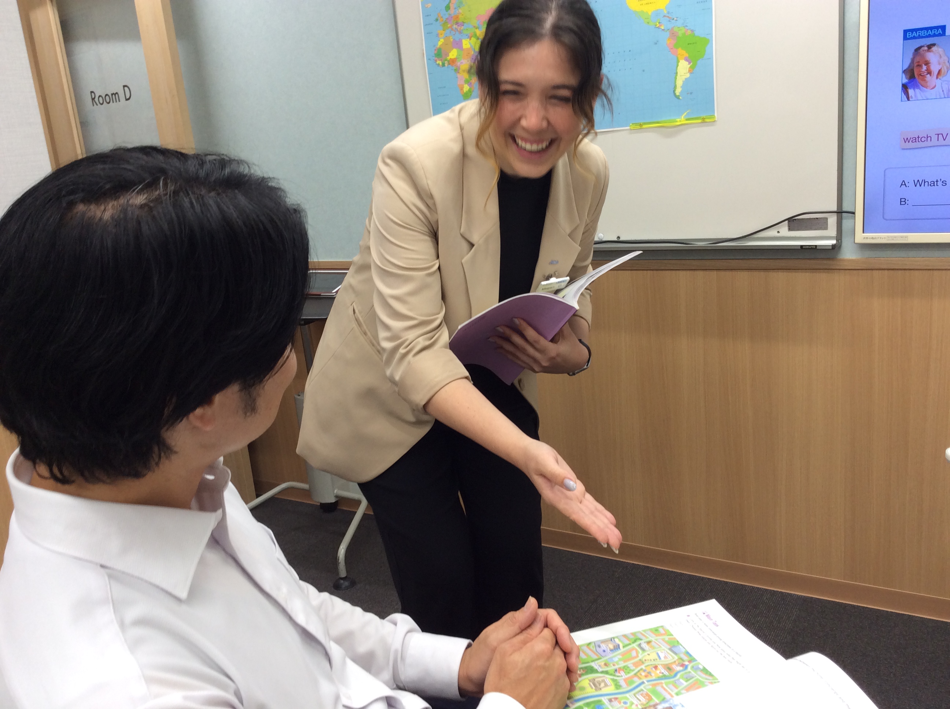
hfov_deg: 56.9
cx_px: 475
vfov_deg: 44.1
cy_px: 354
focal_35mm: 32
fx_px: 877
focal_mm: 3.3
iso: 32
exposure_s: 1/30
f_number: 2.4
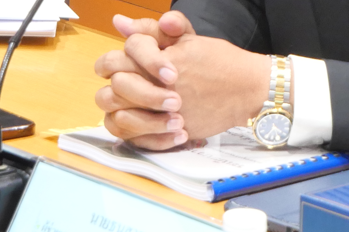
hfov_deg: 6.6
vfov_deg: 4.4
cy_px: -212
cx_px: 314
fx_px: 3024
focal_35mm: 312
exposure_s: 1/13
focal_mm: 35
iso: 1000
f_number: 5.2
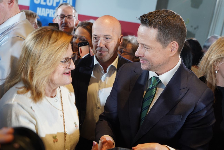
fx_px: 286
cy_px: 75
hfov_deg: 42.7
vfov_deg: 29.3
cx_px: 112
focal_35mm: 46
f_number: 5.6
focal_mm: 46
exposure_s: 1/100
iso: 1250
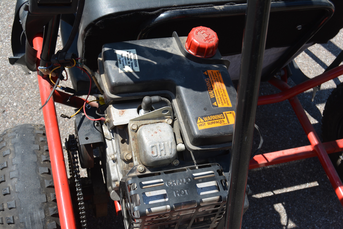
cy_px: 114
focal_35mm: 46
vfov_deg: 28.9
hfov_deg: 42.3
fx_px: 443
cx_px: 172
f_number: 8
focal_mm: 31
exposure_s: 1/250
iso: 200
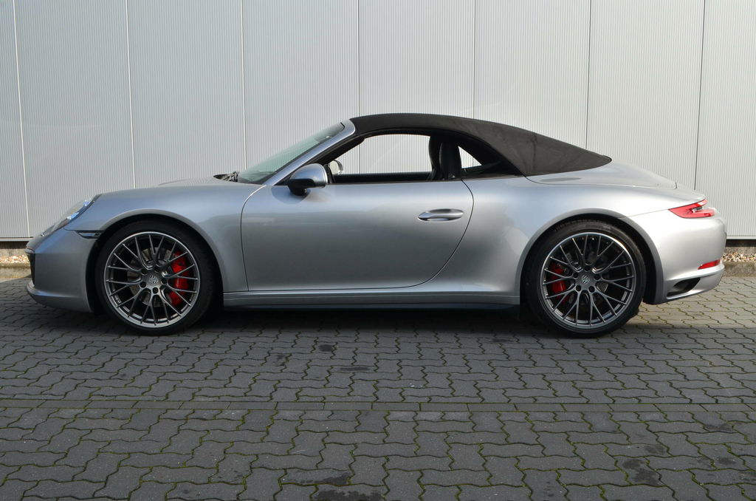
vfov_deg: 36.7
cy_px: 250
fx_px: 754
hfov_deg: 53.2
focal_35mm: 36
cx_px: 378
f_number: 11
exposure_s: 1/125
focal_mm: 24
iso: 200
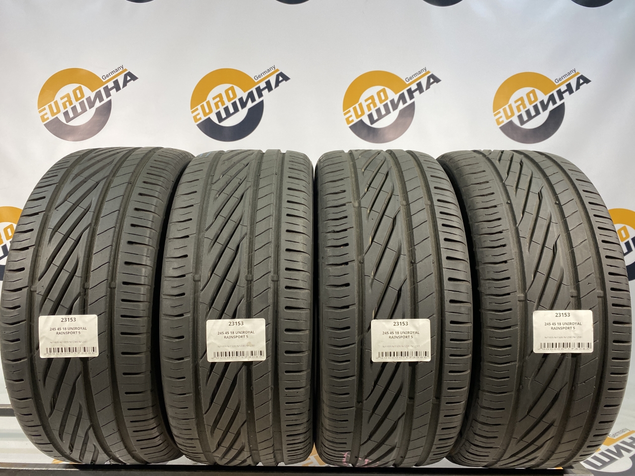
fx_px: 477
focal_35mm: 26
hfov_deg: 67.3
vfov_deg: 53.1
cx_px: 318
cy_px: 238
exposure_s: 1/100
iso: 80
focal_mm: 4.25
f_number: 1.8
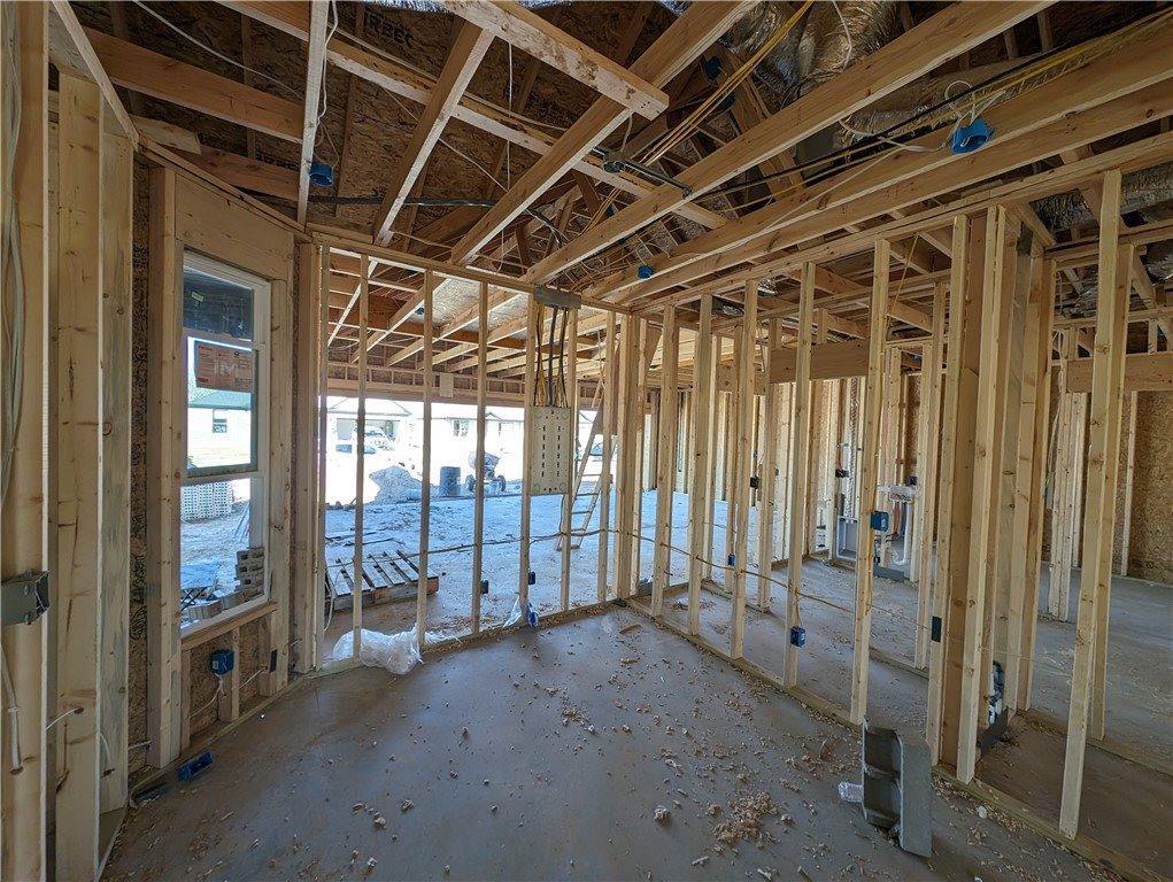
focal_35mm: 12
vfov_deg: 94.6
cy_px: 441
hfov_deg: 110.5
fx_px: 407
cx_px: 586
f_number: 1.95
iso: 56
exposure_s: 1/149
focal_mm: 2.23
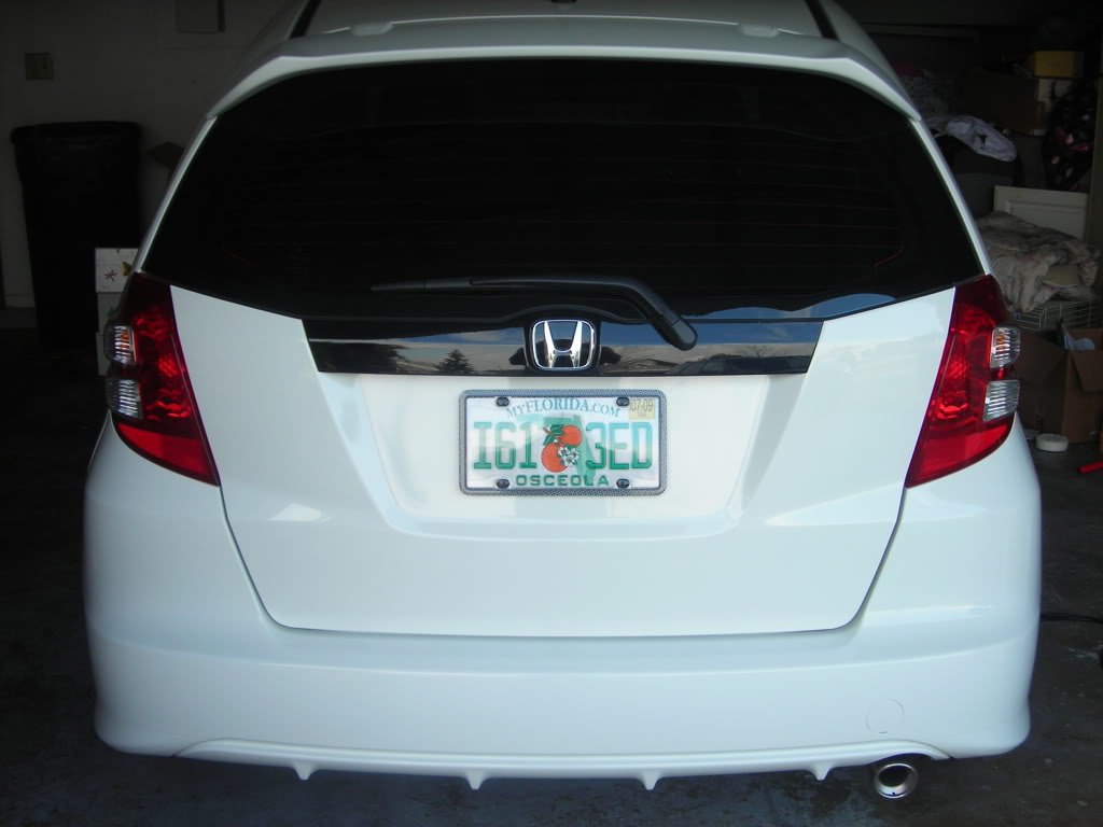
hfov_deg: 40.4
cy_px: 414
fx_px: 1498
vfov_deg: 30.9
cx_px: 552
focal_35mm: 47
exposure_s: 1/68.3
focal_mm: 7.8
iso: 50
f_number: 3.4
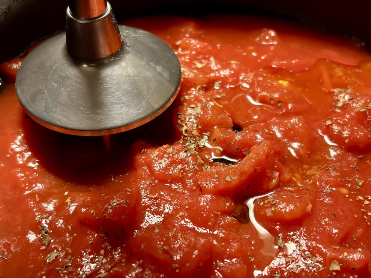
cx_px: 186
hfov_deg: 36.8
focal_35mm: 52
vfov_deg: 28.0
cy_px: 139
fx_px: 557
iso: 160
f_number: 1.6
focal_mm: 5.96
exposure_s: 1/33
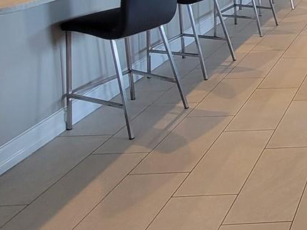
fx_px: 426
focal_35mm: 48
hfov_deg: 27.1
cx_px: 467
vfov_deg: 26.6
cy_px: -51
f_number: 2.2
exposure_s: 1/60
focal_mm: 2.2
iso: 200
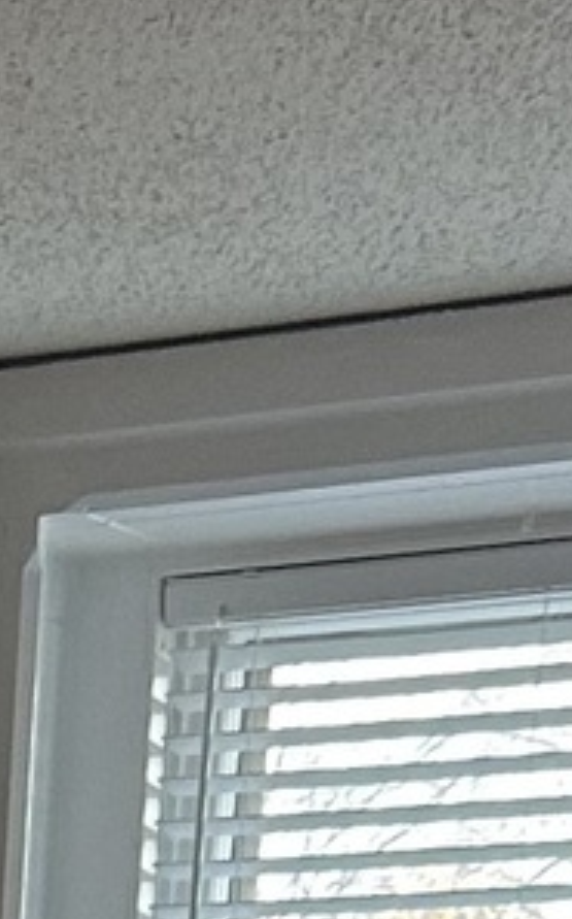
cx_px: -1166
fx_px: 5351
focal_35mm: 214
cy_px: 2550
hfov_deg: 5.7
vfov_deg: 8.5
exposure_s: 1/120
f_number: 1.5
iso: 125
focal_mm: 5.7
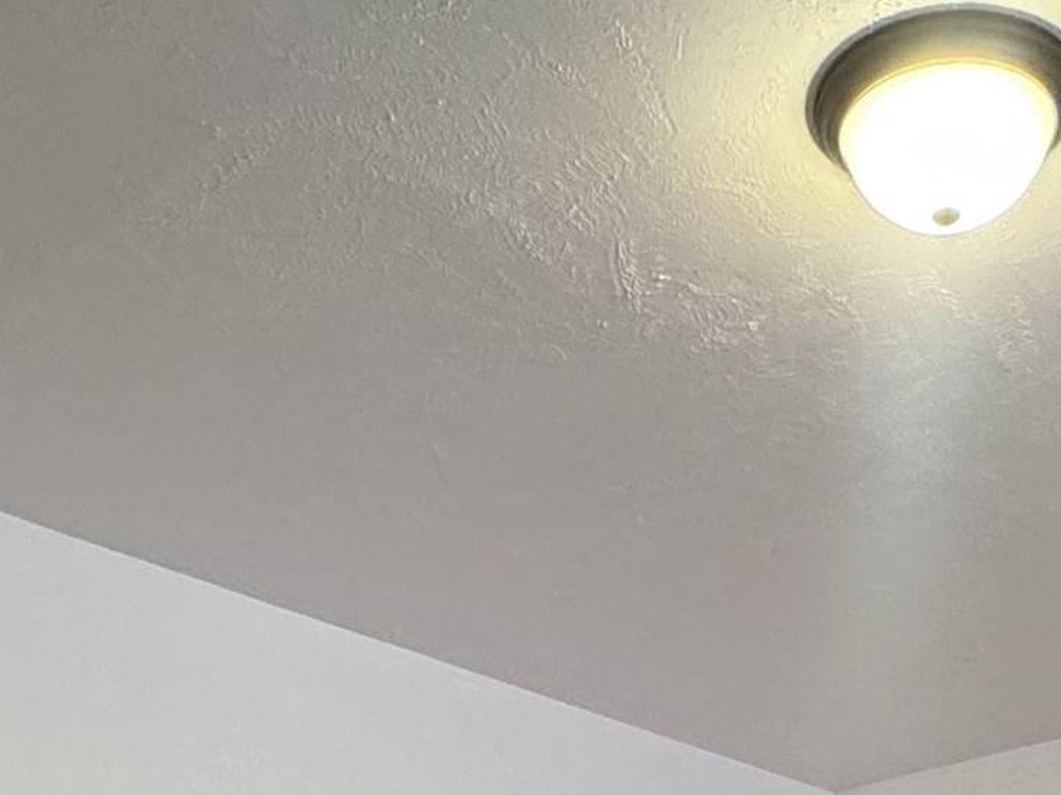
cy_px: 1591
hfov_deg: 32.9
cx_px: 735
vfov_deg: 17.7
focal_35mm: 58
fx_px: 1777
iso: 200
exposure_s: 1/60
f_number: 2.2
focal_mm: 2.22
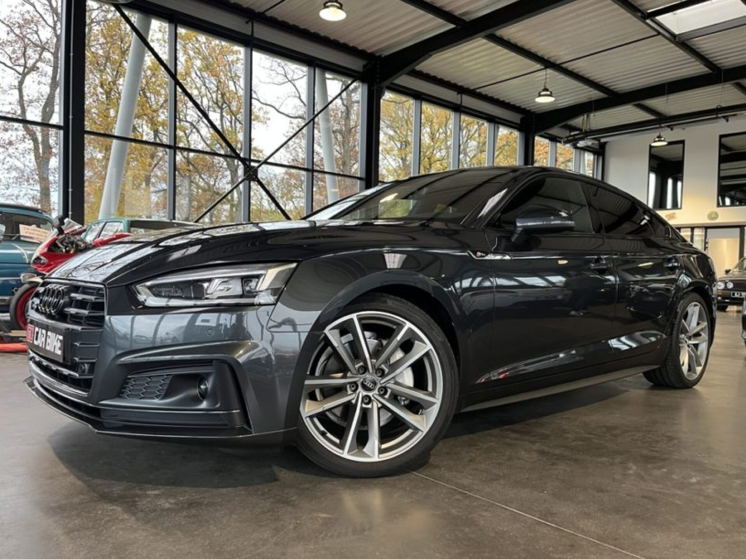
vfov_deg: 51.3
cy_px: 289
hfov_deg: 65.3
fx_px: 582
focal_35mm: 27
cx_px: 364
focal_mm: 5.1
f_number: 1.6
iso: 160
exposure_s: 1/60
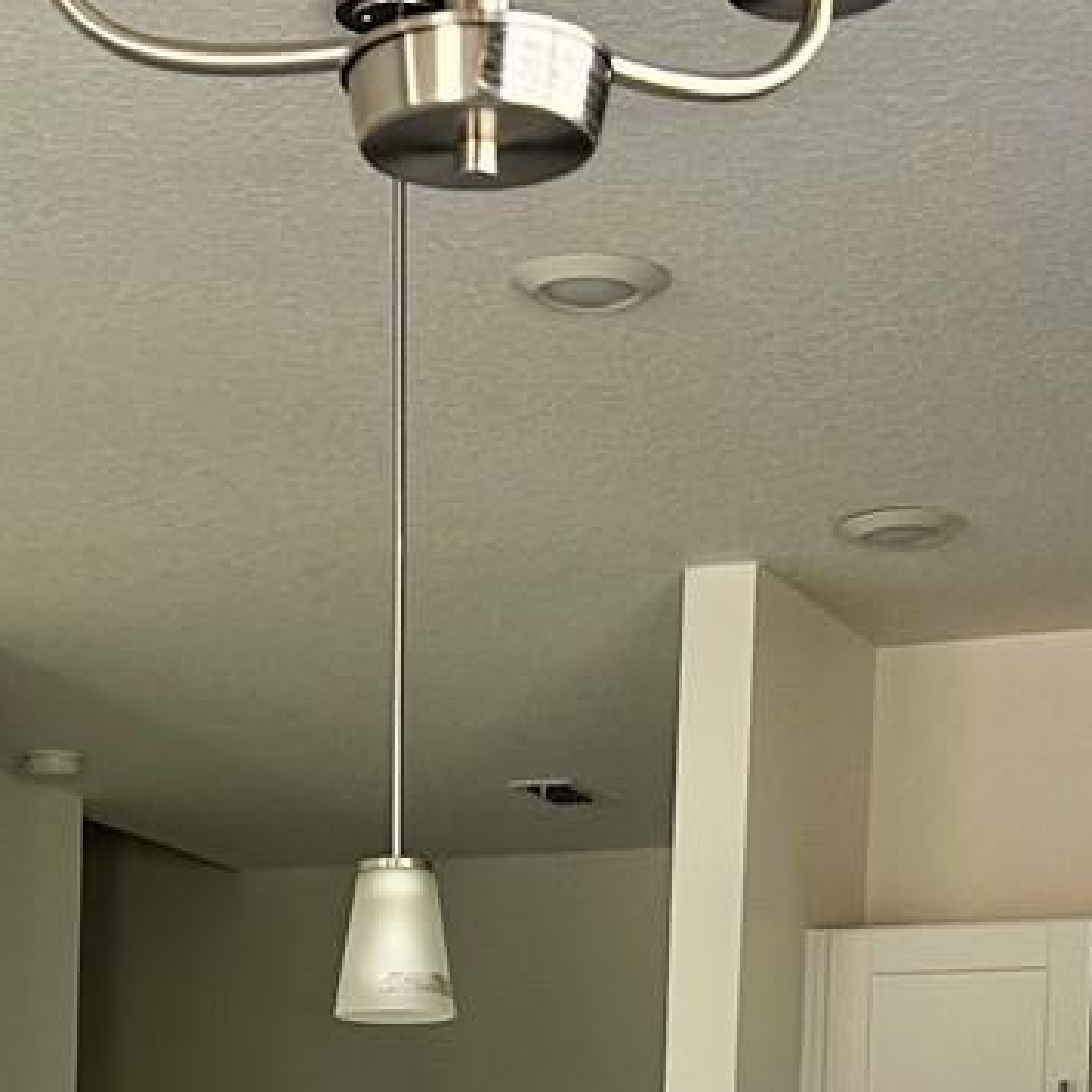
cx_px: 330
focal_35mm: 96
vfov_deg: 16.8
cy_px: 1539
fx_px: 3426
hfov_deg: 18.0
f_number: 1.78
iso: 125
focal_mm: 6.86
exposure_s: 1/121
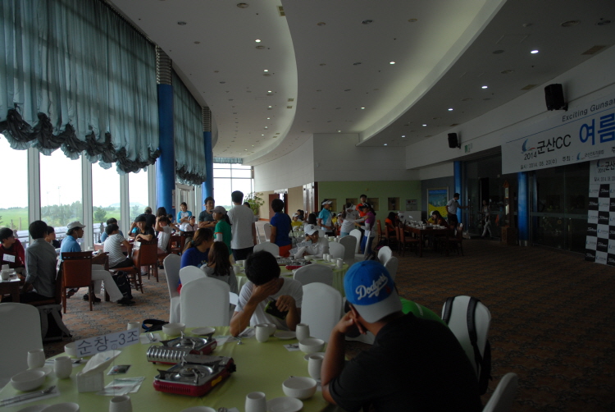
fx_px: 436
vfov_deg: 50.5
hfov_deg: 70.4
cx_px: 308
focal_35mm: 26
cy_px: 206
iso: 200
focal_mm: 17
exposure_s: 1/400
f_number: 2.8
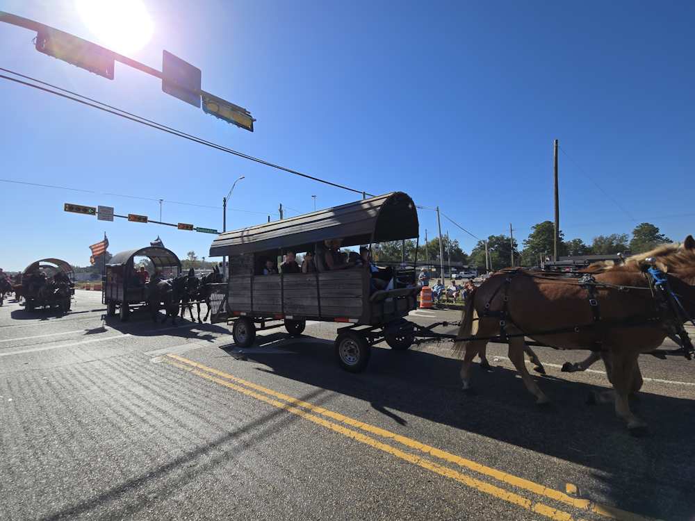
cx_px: 348
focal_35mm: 13
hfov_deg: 106.2
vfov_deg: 89.9
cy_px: 260
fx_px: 261
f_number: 2.2
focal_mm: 2.2
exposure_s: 1/3203
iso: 50
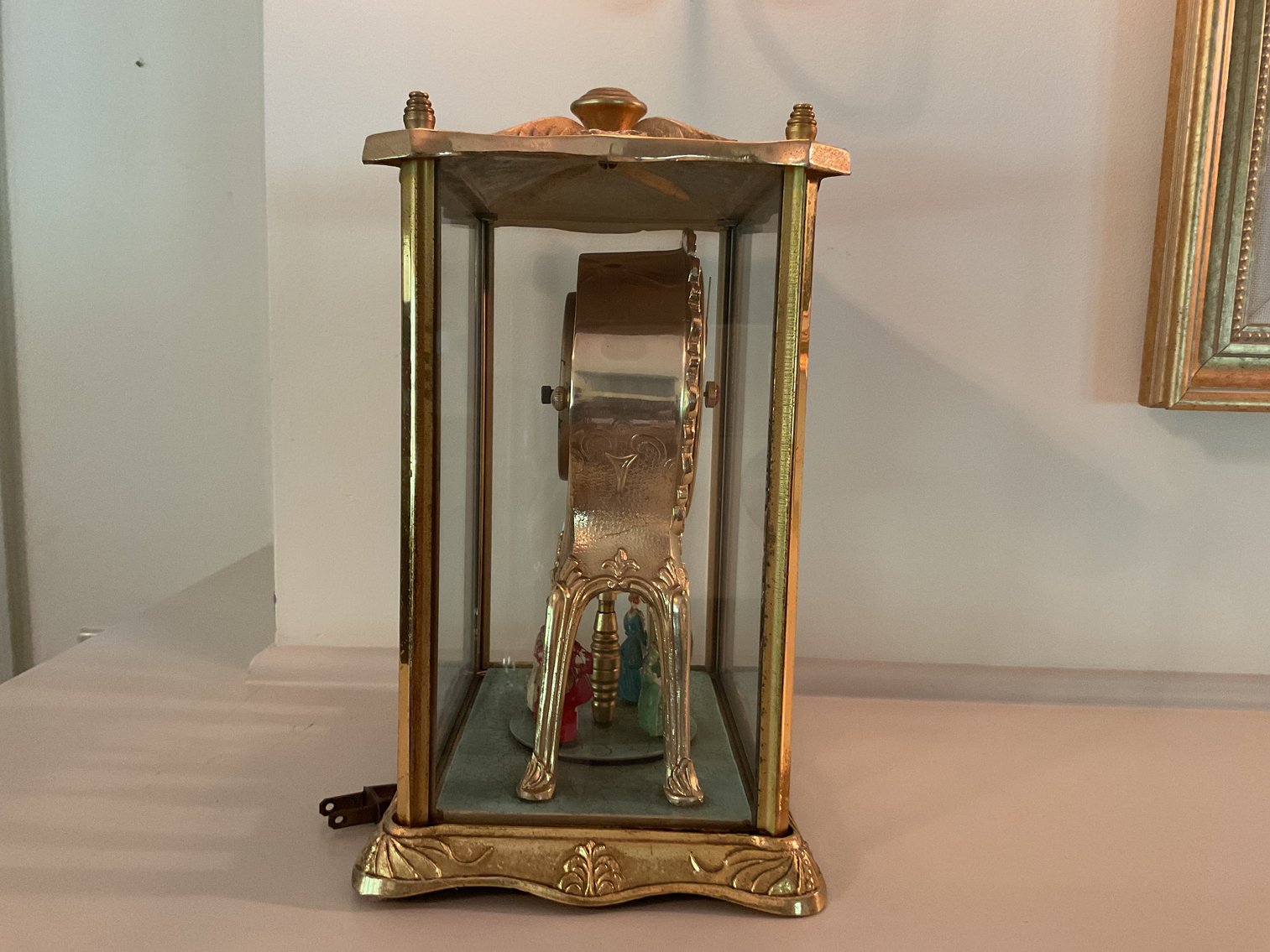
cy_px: 476
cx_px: 635
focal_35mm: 29
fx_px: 1064
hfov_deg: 61.7
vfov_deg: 48.2
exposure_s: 1/60
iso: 250
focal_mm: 3
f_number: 1.8
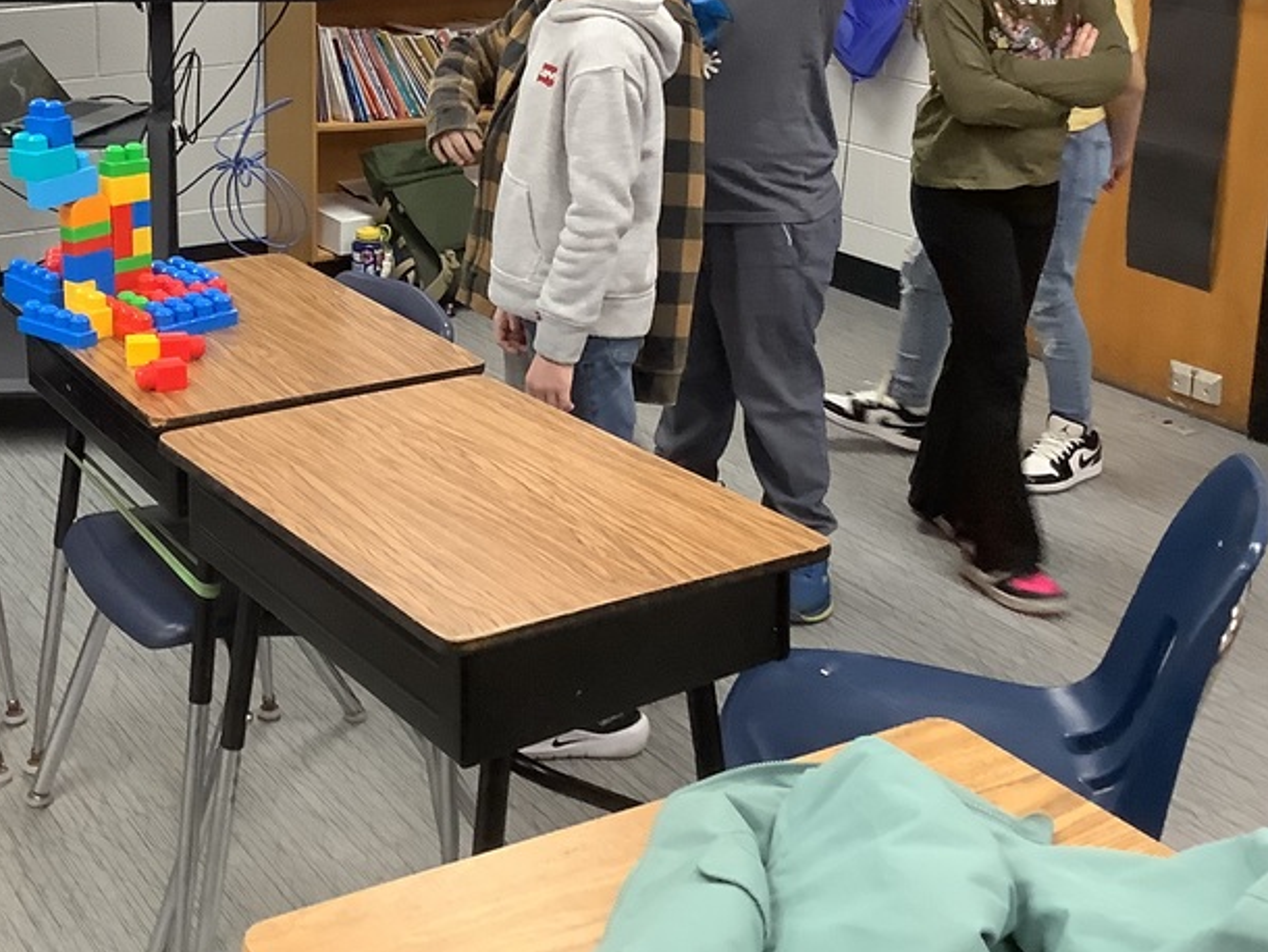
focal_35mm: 52
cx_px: 306
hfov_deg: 35.9
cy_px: 160
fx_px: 1906
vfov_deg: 27.4
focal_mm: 3.3
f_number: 2.4
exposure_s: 1/60
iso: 250
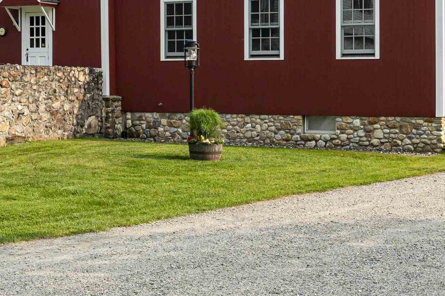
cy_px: 52
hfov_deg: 25.8
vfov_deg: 17.3
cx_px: 144
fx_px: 964
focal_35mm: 78
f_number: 9
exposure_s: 1/500
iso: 250
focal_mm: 22
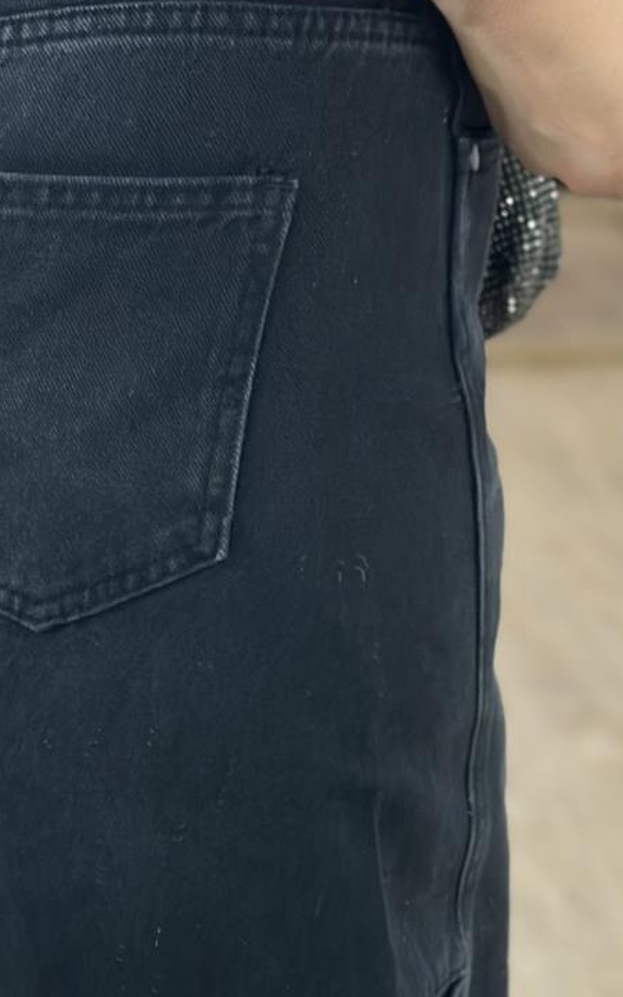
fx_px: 3070
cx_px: 50
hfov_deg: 11.5
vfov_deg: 18.2
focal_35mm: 113
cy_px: 823
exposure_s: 1/228
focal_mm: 6.86
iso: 80
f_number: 1.78
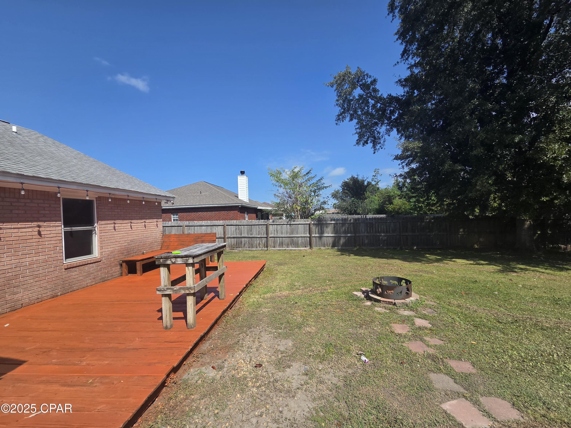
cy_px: 214
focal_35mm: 13
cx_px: 286
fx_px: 214
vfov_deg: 89.9
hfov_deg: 106.2
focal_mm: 2.2
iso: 50
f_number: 2.2
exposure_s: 1/1920
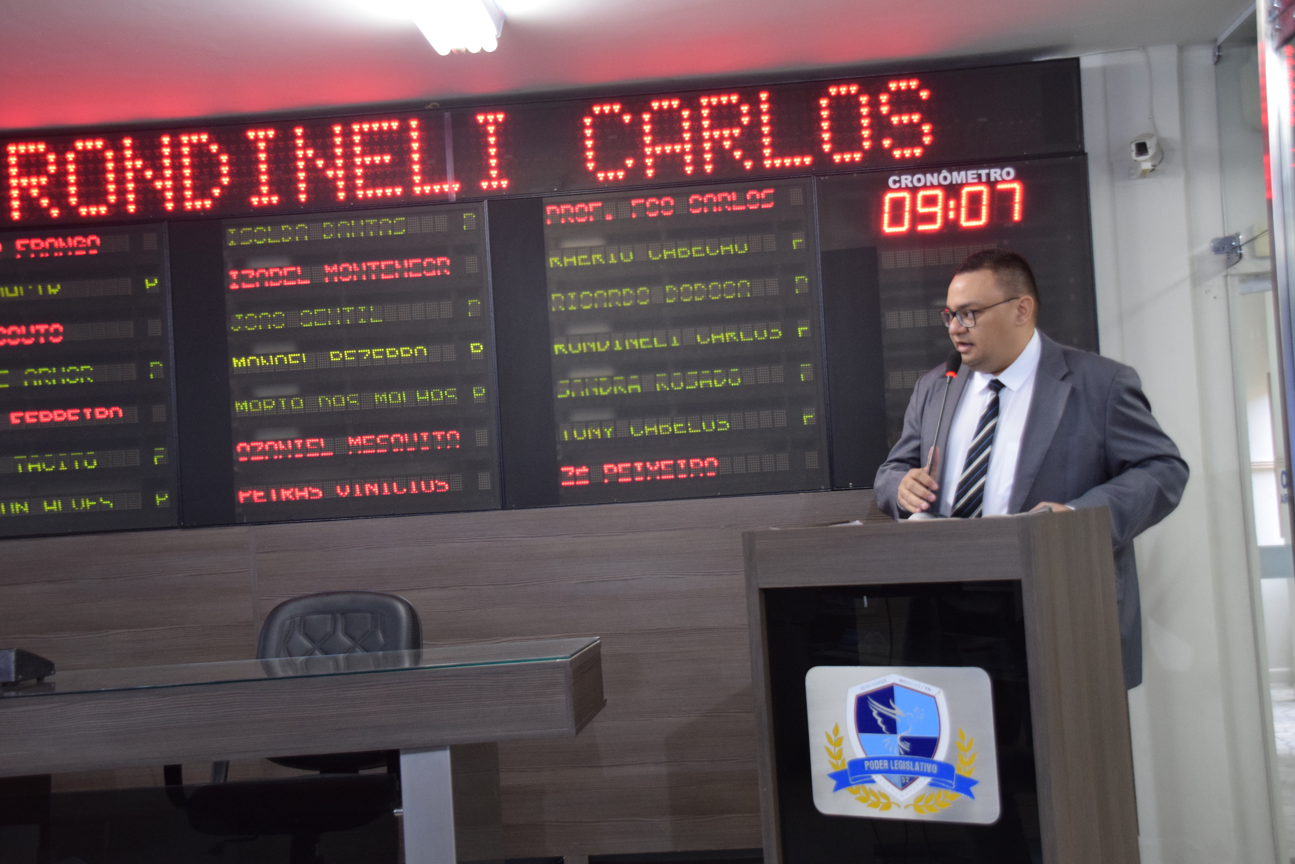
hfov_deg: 11.0
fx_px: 6744
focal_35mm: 188
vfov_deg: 7.3
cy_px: 432
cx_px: 648
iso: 1600
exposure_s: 1/100
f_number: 5.6
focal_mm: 125
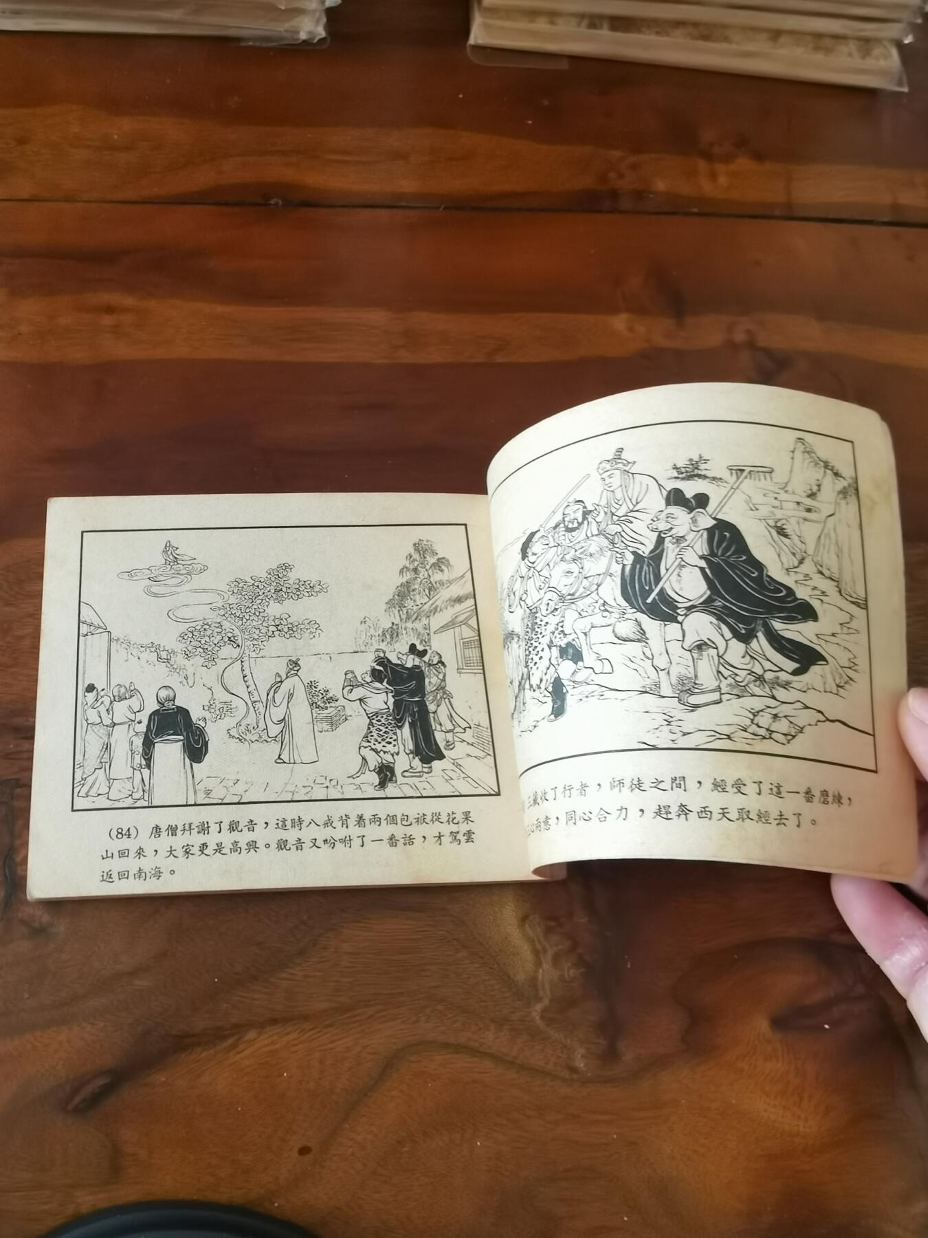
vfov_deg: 65.3
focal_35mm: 27
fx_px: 965
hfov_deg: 51.4
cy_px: 619
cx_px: 464
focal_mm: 2.26
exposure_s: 1/33.3
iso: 250
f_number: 2.2
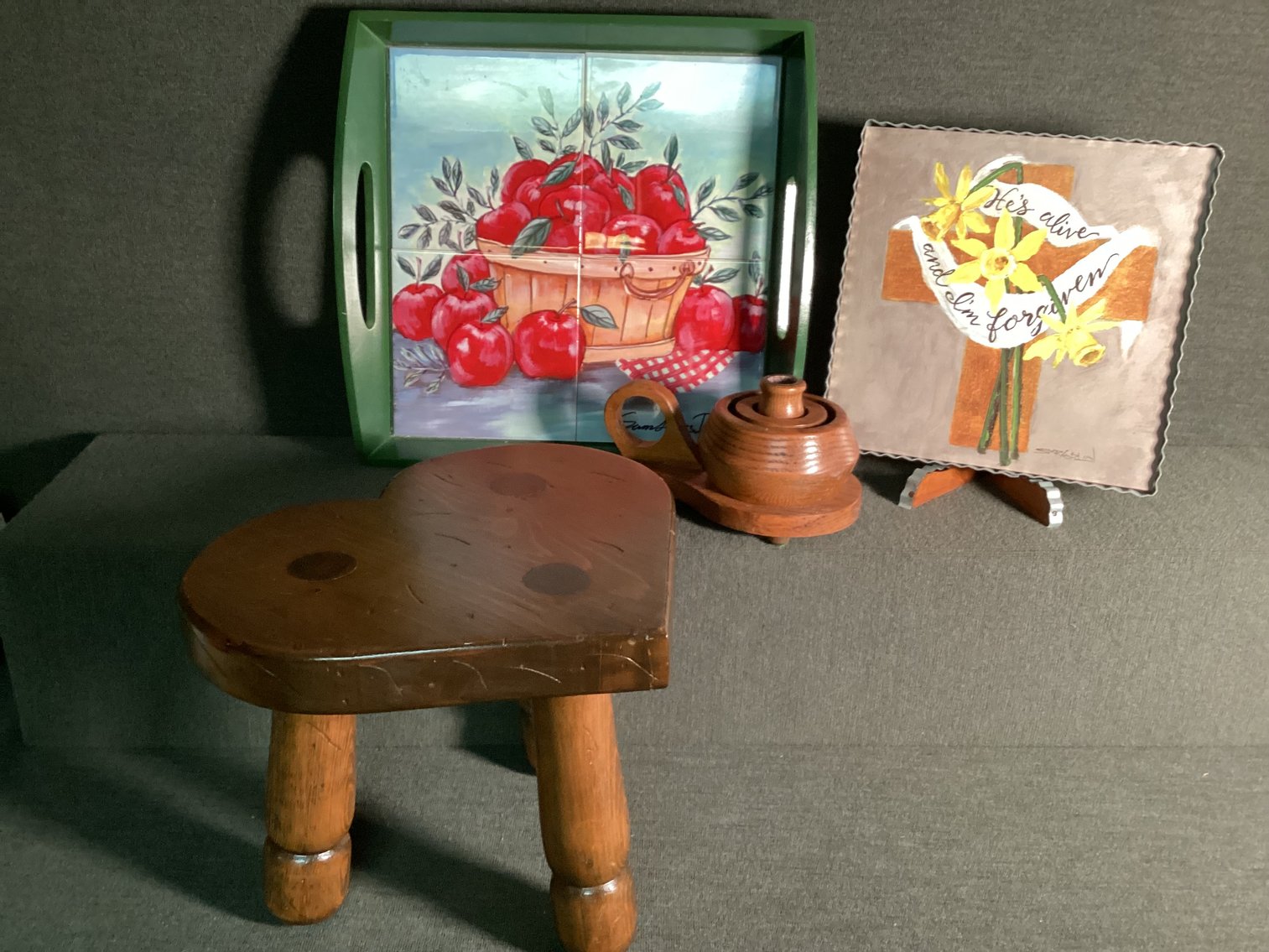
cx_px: 634
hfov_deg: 58.3
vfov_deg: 45.4
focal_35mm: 31
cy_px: 476
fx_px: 1137
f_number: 2.4
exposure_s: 1/40
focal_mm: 3.3
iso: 320
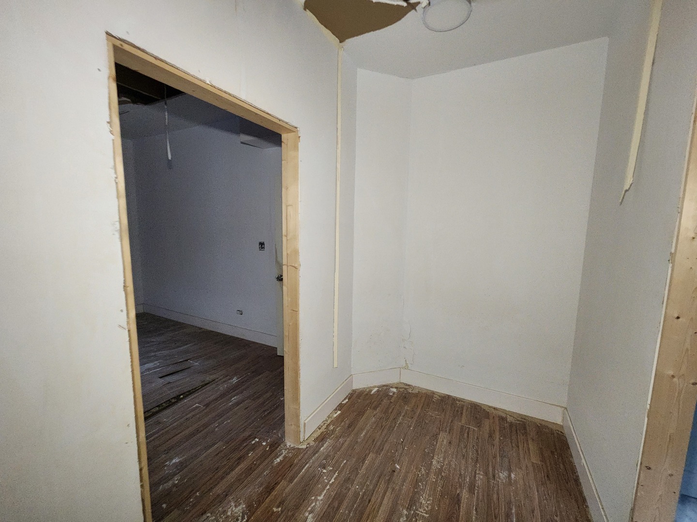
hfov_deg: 106.2
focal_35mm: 13
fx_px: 262
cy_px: 261
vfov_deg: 89.9
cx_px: 348
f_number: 2.2
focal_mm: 2.2
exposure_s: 1/24
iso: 640
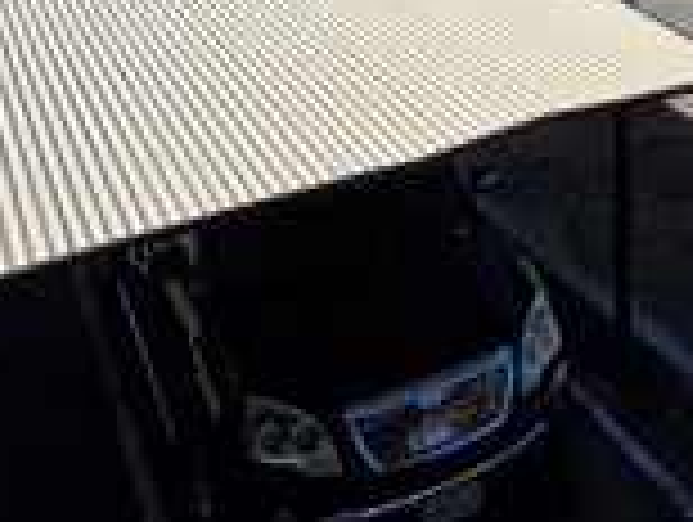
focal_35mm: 54
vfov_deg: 21.6
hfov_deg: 33.6
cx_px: 621
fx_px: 1083
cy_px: -310
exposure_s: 1/2635
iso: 40
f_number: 1.9
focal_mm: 2.2
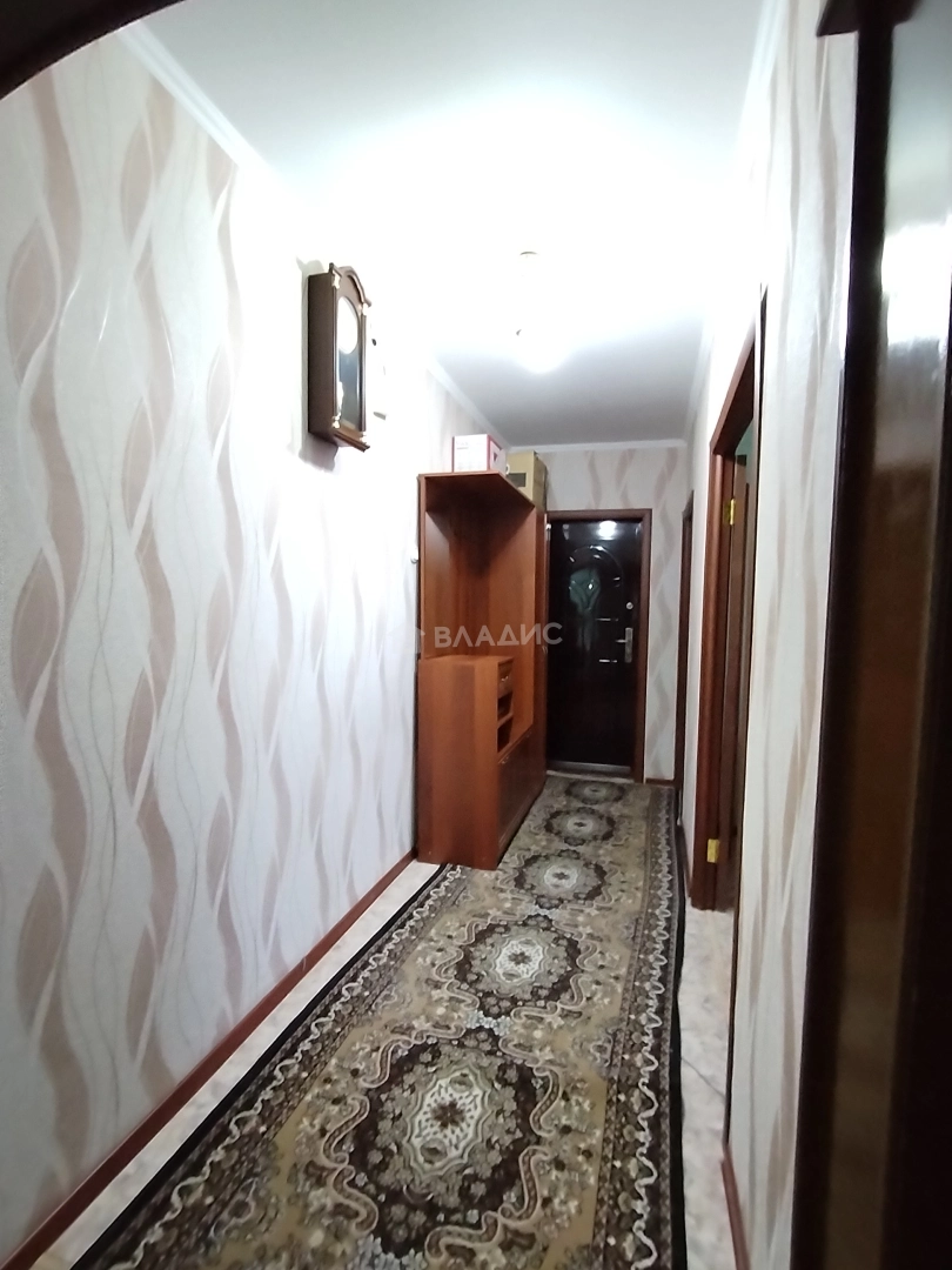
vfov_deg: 91.0
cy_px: 635
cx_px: 476
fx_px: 623
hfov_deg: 74.7
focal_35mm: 17
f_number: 2.2
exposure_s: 1/16.7
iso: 875
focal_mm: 1.42
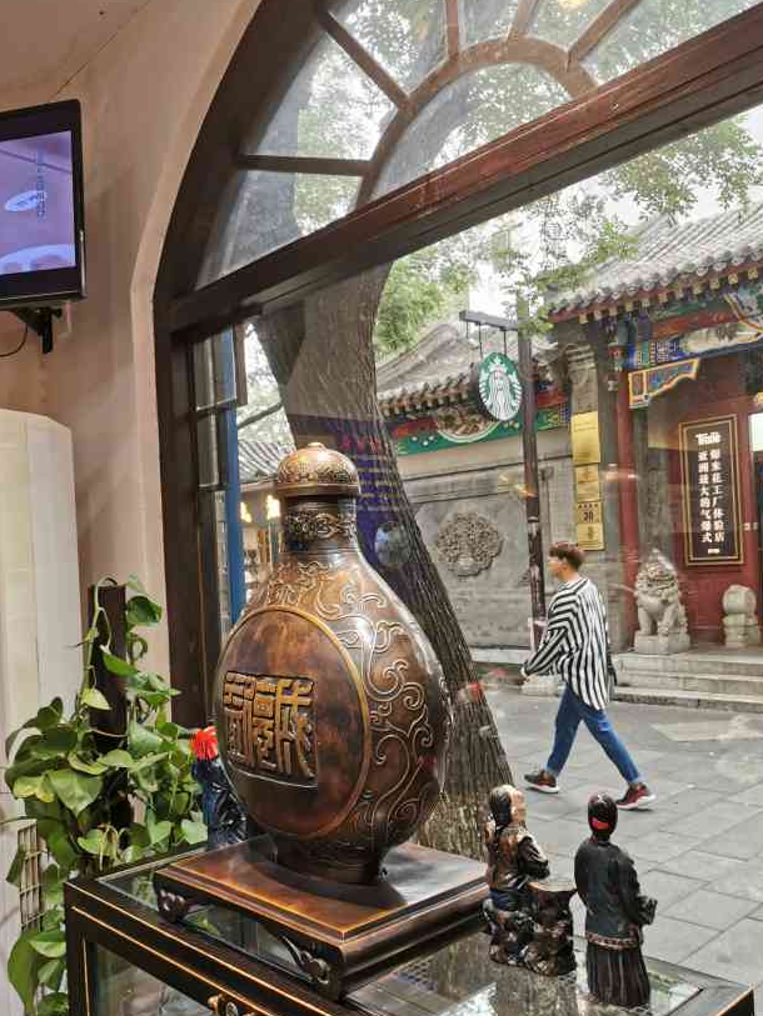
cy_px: 565
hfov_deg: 45.5
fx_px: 911
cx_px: 375
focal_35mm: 31
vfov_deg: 58.2
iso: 64
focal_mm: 5.58
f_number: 1.8
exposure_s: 1/100
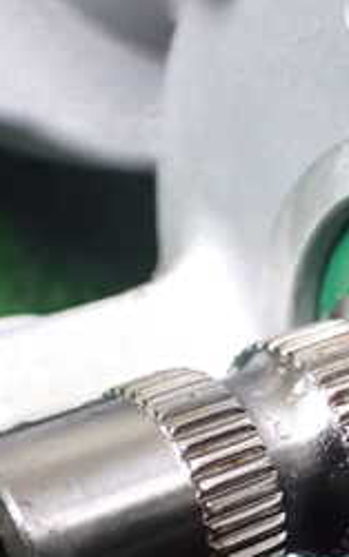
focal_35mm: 76
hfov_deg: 17.1
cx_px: 271
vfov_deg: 26.8
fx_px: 1156
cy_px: 408
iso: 1600
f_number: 2.3
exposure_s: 1/30
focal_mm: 5.4
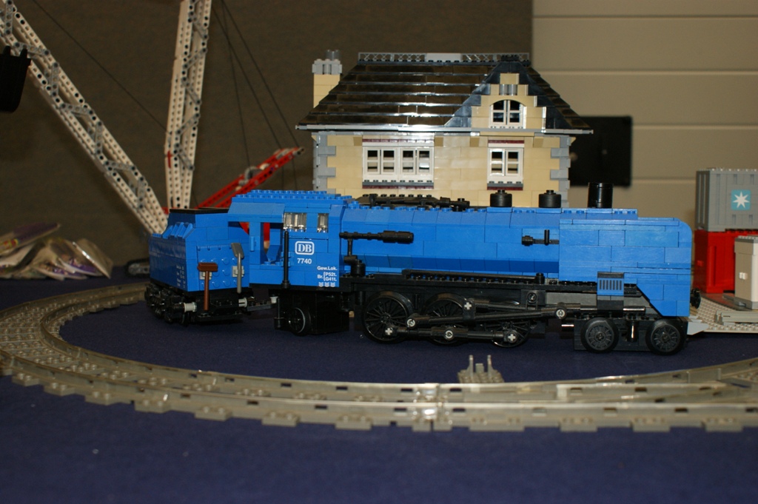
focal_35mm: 42
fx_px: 884
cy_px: 252
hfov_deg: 46.4
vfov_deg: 31.8
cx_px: 379
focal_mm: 28
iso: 400
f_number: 5.6
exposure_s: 1/60
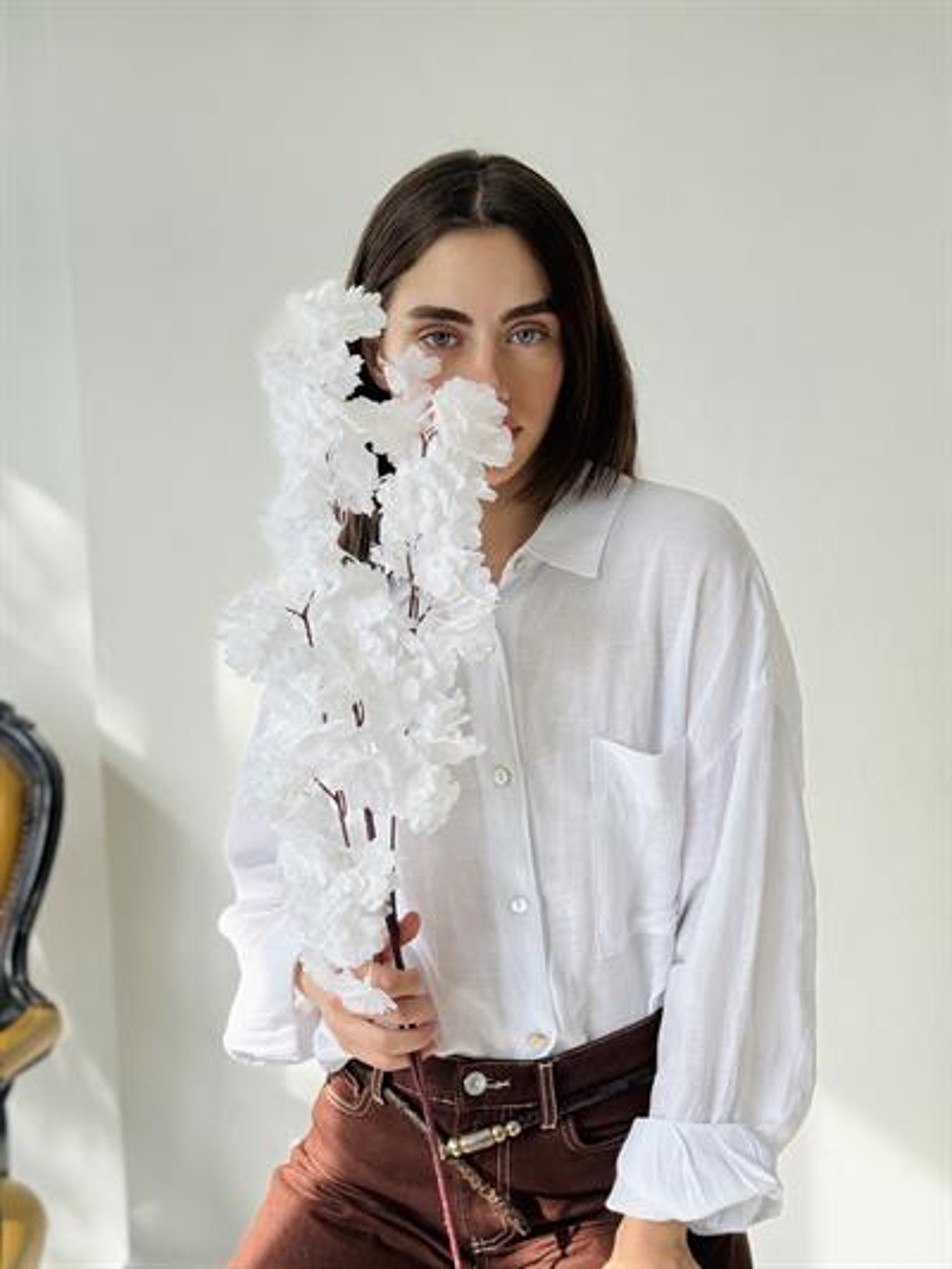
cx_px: 476
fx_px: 1759
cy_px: 634
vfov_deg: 39.6
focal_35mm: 48
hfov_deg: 30.3
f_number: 1.78
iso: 64
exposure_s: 1/514
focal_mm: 6.76
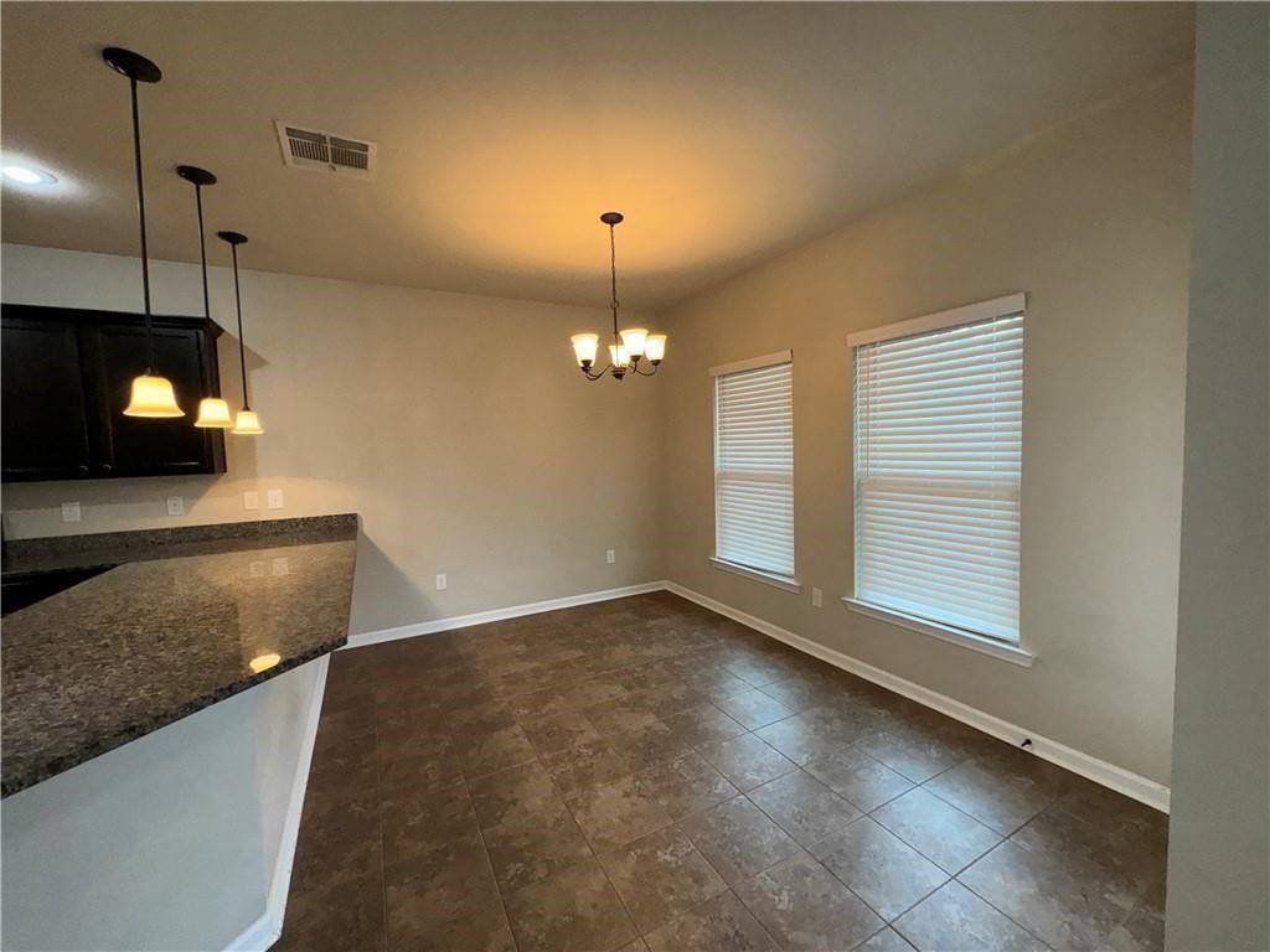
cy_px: 476
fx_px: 514
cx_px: 635
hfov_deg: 102.1
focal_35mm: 14
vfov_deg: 85.7
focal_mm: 2.22
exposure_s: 1/120
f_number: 2.2
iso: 125
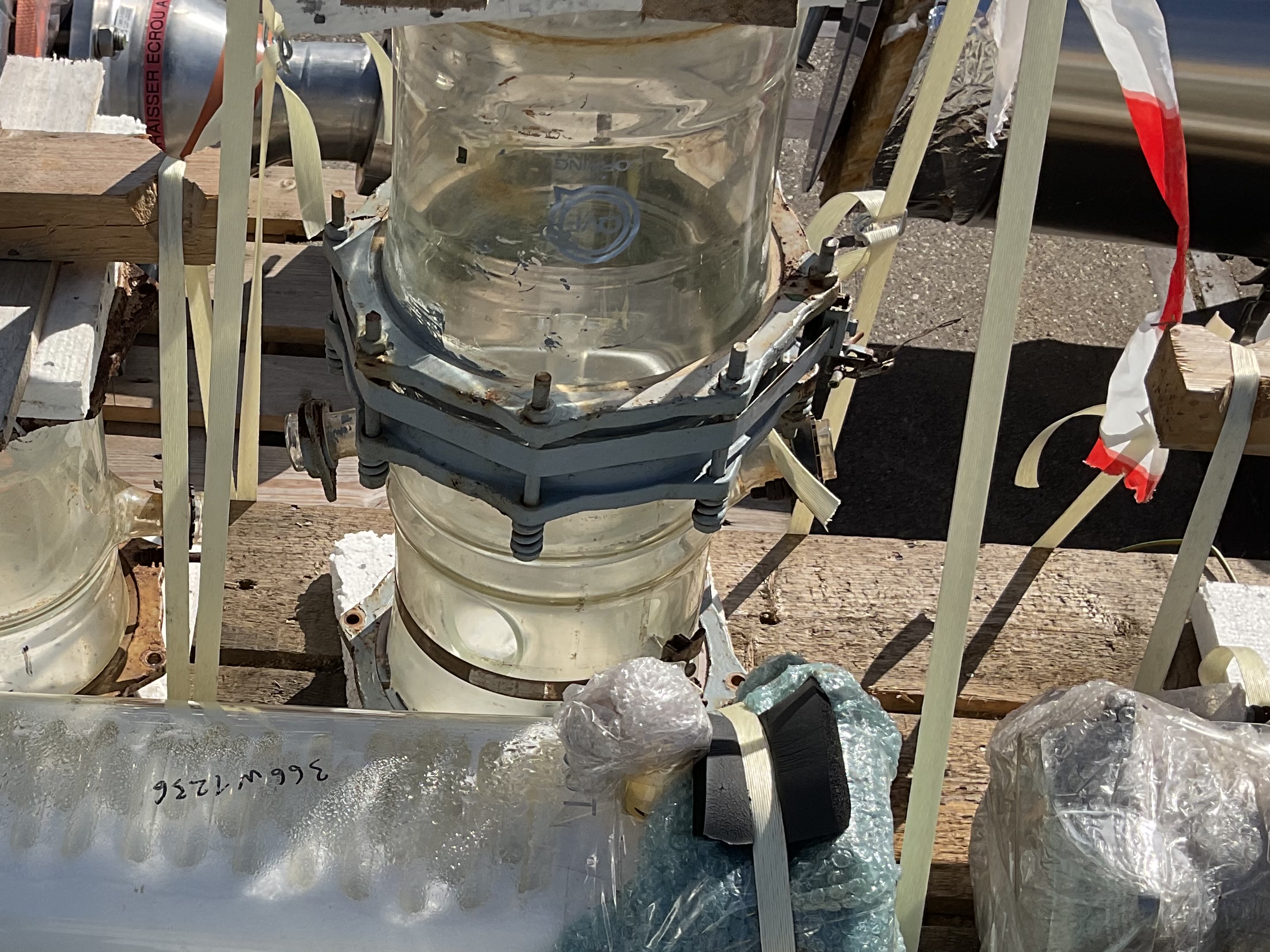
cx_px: 286
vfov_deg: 27.2
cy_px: 694
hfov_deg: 35.2
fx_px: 1945
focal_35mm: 53
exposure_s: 1/2667
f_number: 1.8
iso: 16
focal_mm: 3
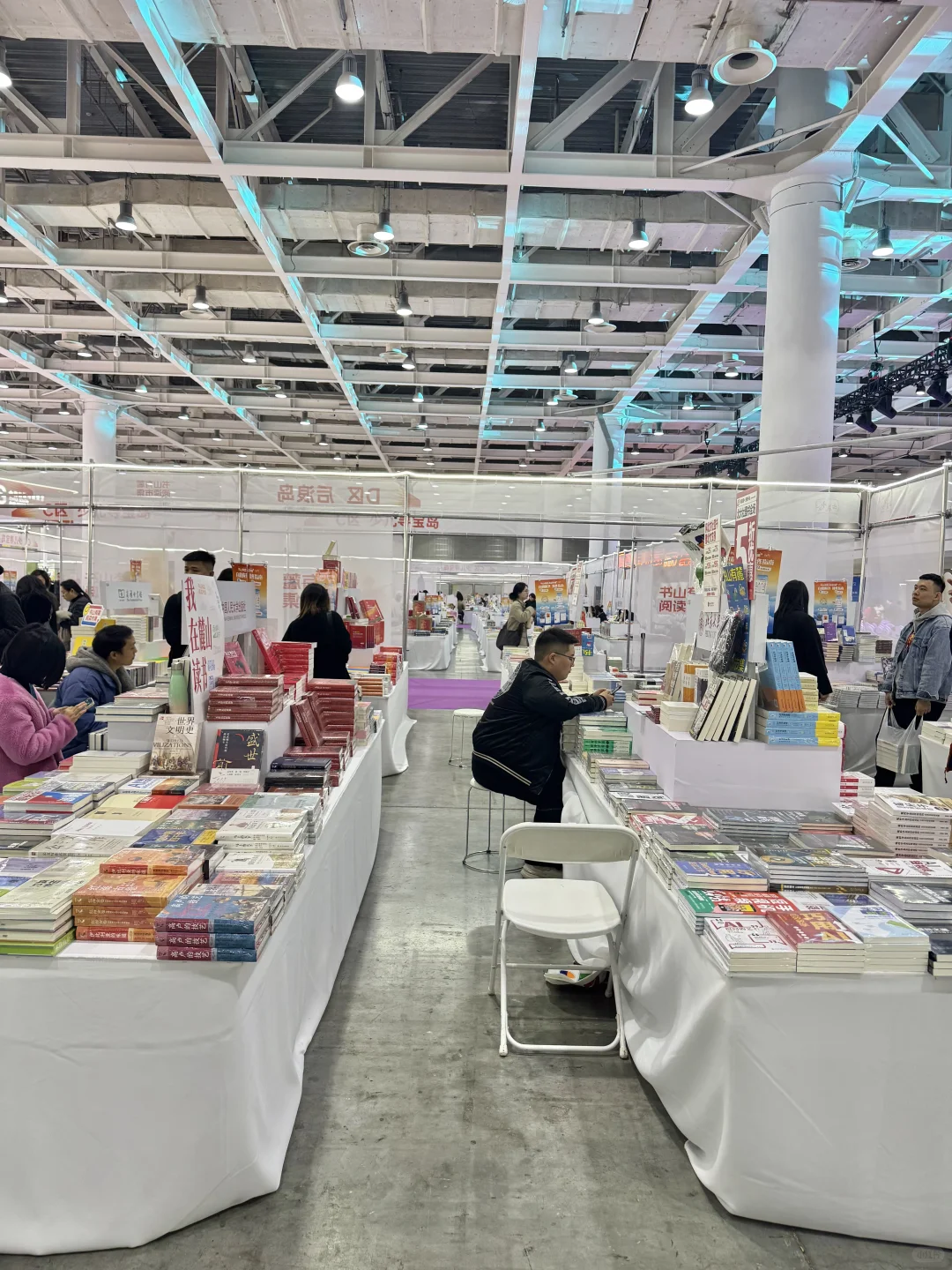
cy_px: 635
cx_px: 476
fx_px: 880
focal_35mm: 24
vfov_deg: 71.6
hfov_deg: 56.8
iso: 200
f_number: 1.78
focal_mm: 6.76
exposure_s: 1/100
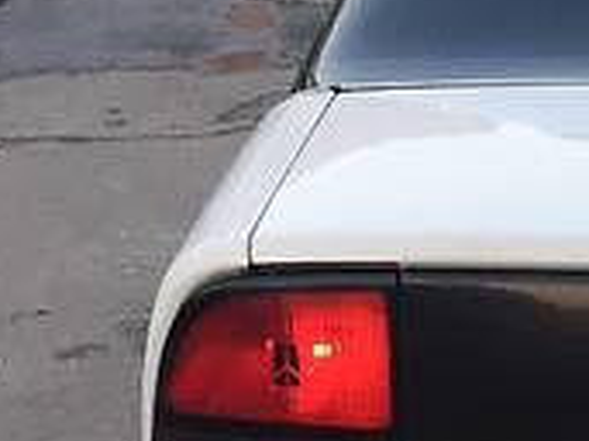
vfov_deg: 10.8
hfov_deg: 13.6
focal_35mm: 136
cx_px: 920
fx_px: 2312
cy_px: 455
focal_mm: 4.2
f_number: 2.2
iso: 40
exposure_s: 1/40
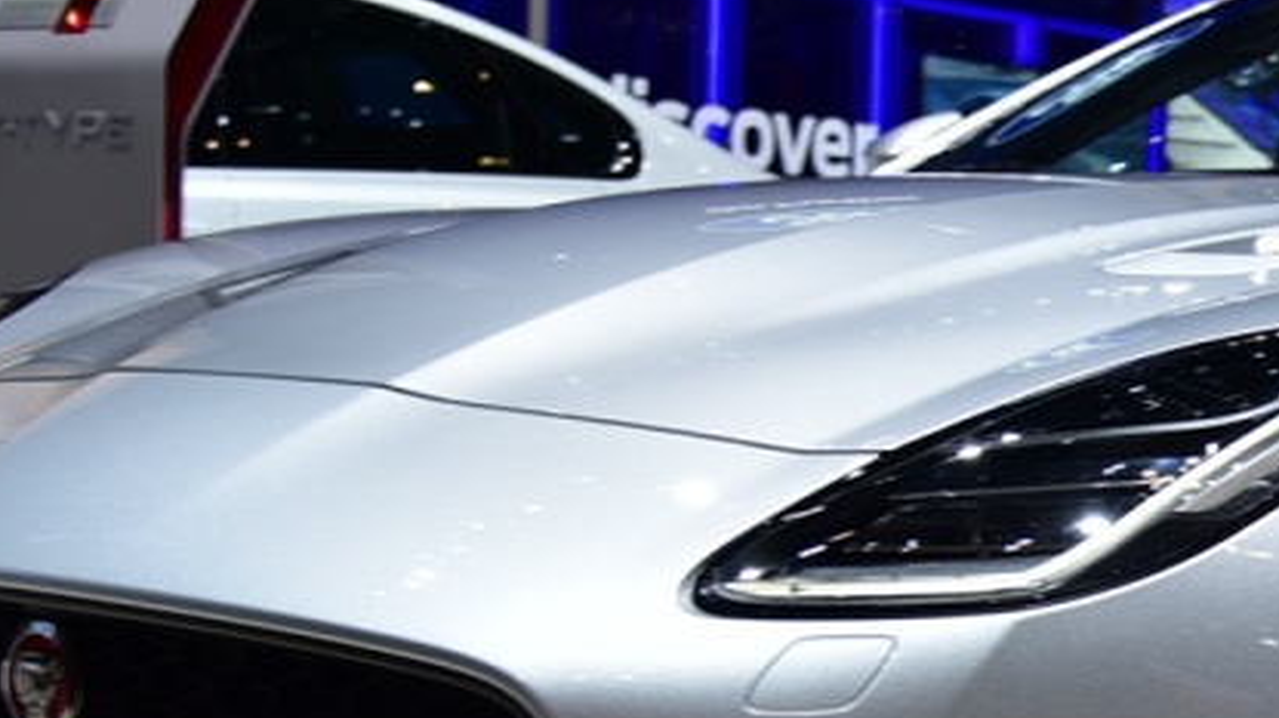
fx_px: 3186
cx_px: 1273
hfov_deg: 21.9
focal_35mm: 94
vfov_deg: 12.7
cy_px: 666
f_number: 4.5
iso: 160
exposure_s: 1/80
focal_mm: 31
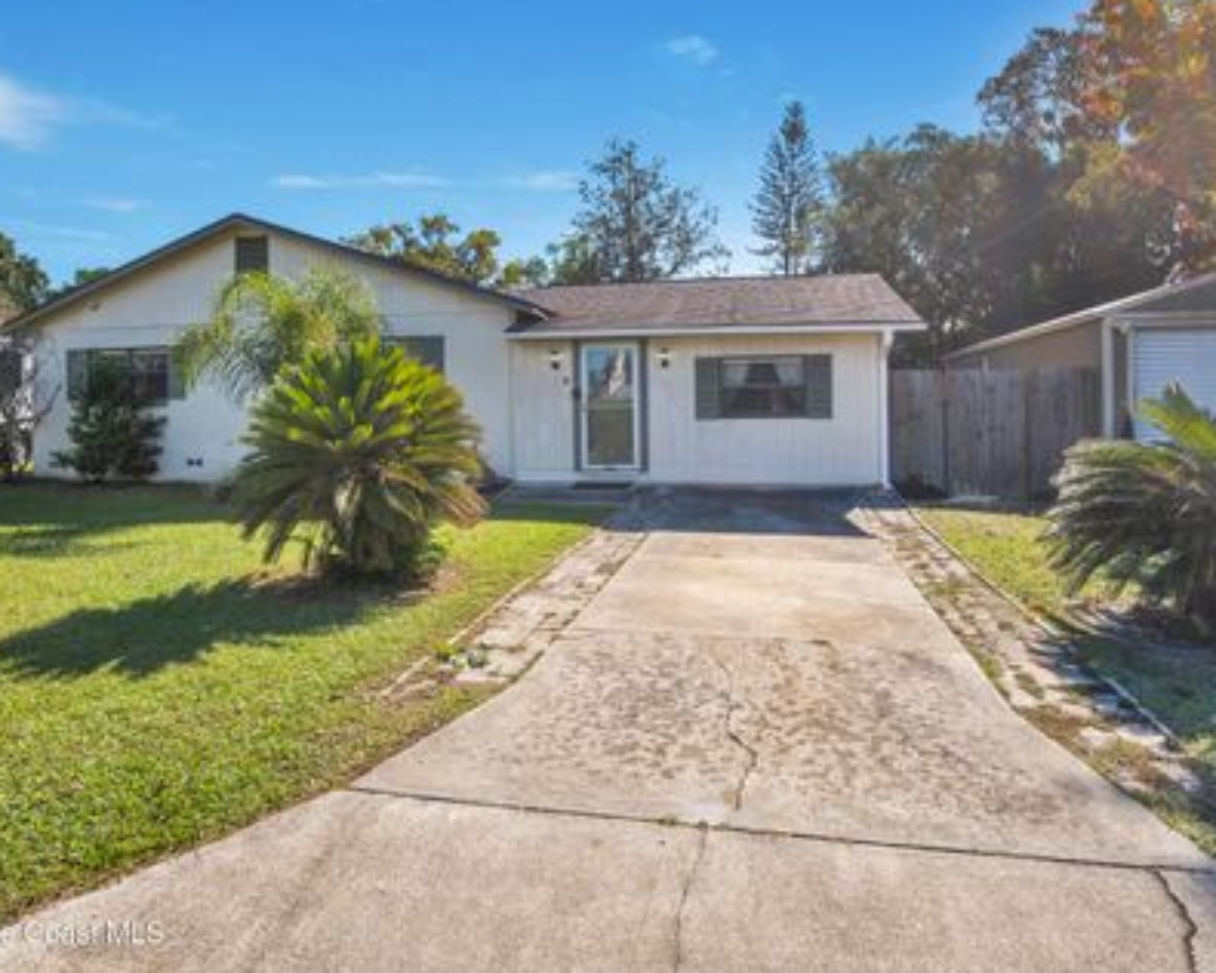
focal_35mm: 19
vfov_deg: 70.8
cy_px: 466
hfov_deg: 83.3
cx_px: 606
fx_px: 684
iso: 100
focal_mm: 16
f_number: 10
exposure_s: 1/160
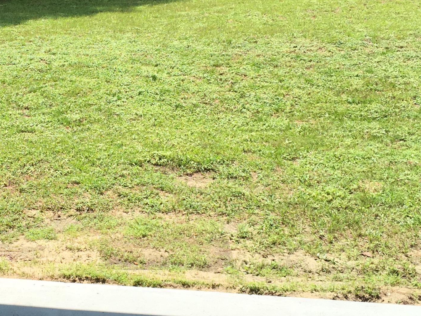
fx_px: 754
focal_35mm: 62
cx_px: 107
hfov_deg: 30.7
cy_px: 154
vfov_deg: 23.6
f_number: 2.2
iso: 32
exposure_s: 1/1276
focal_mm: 4.15
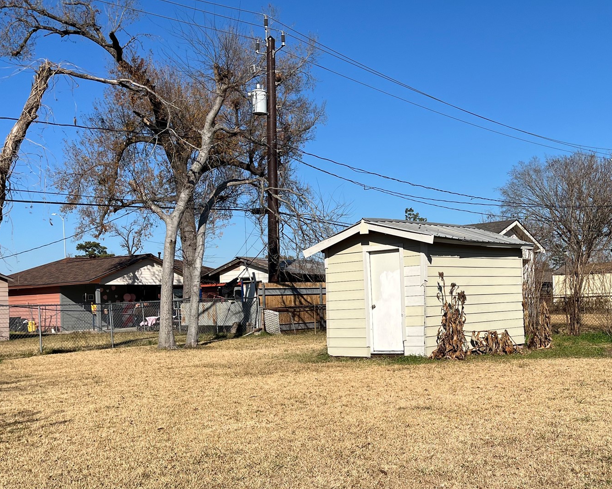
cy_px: 292
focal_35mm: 39
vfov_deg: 38.1
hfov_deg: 45.8
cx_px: 428
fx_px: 706
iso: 50
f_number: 1.6
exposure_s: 1/5848
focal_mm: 5.1
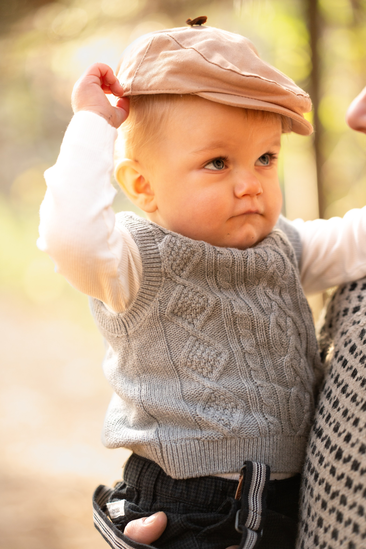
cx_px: 183
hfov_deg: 16.1
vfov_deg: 23.9
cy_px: 274
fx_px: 1296
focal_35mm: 85
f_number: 2.2
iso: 1250
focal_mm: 85
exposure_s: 1/160
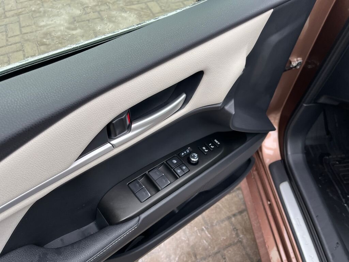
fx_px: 262
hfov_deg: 67.3
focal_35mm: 26
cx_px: 174
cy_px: 131
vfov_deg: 53.1
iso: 125
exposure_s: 1/112
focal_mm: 5.1
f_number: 1.6
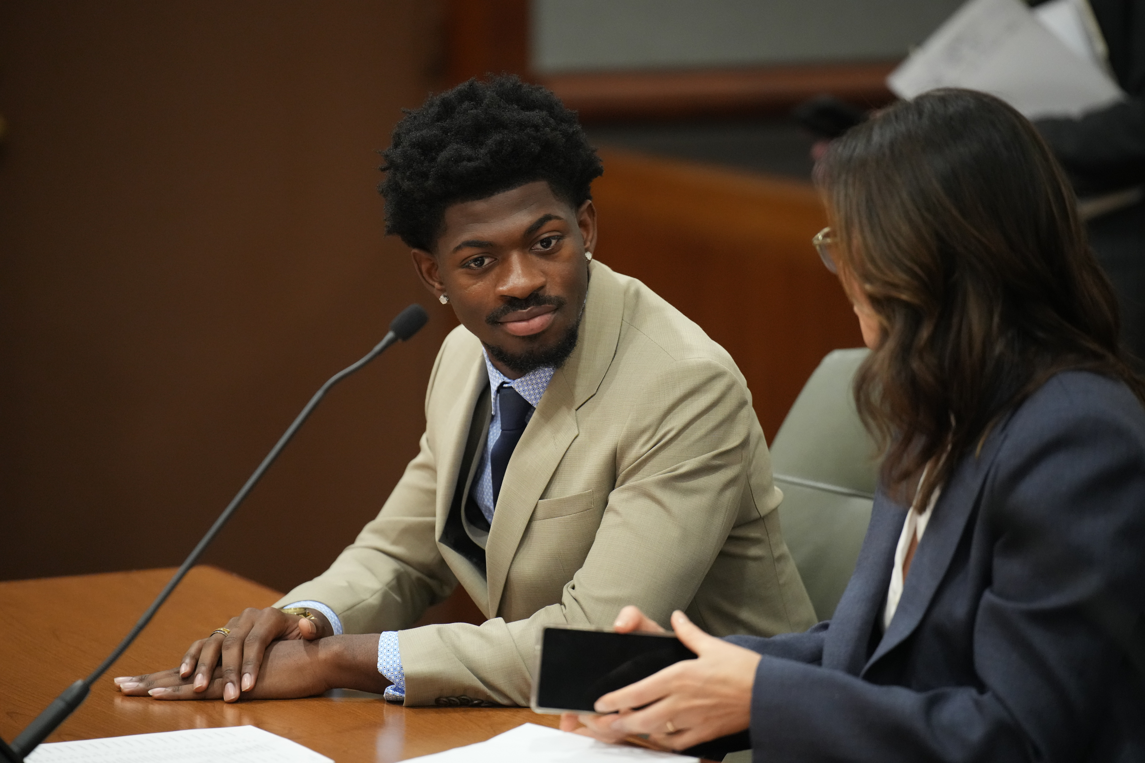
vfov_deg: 7.2
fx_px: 6074
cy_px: 382
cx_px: 572
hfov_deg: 10.8
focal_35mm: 191
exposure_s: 1/400
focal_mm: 191
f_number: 2.8
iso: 5000
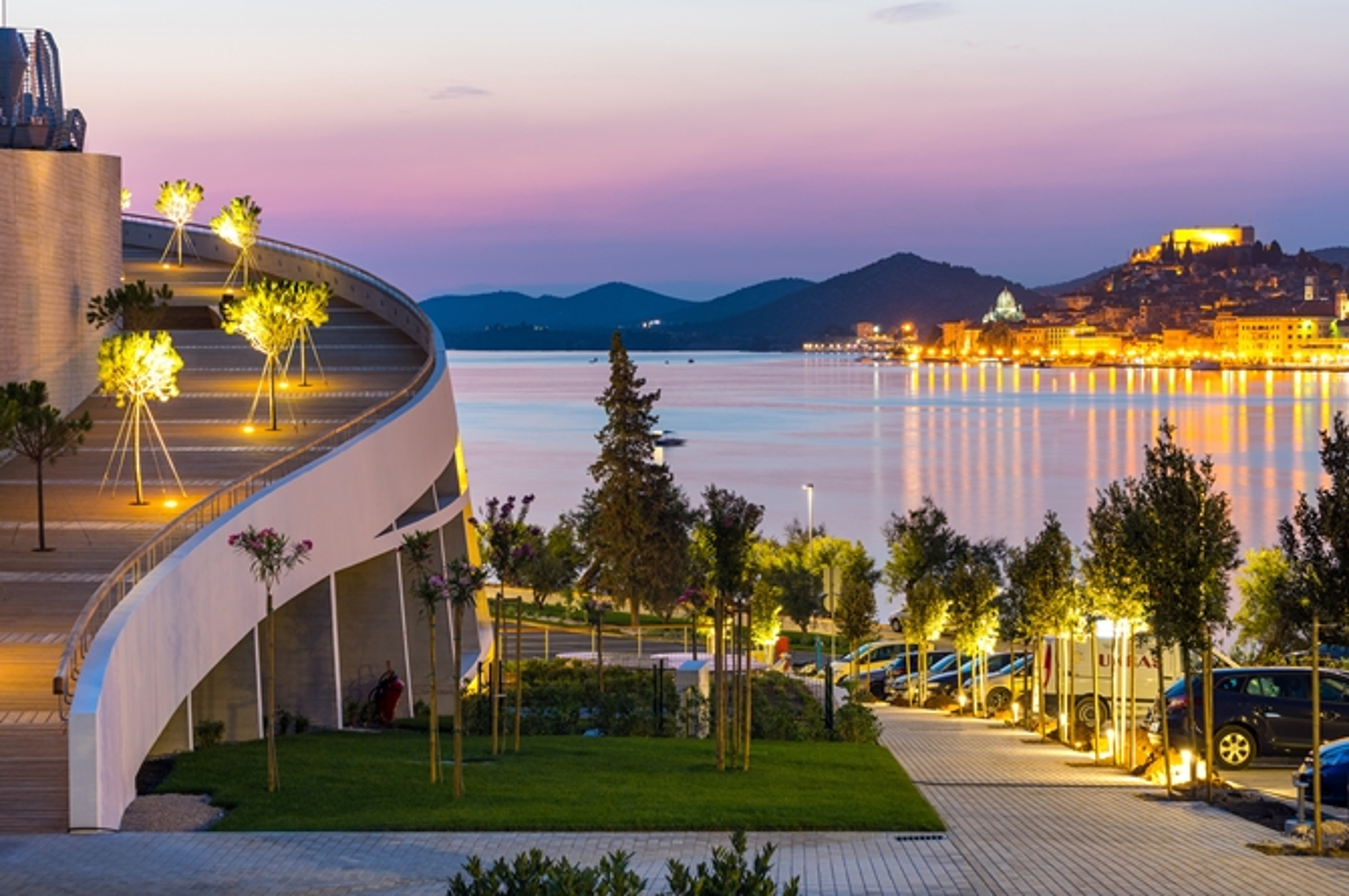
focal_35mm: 75
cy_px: 448
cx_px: 674
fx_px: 2807
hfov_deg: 27.0
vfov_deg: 18.1
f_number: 8
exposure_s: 20
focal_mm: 50
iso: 100
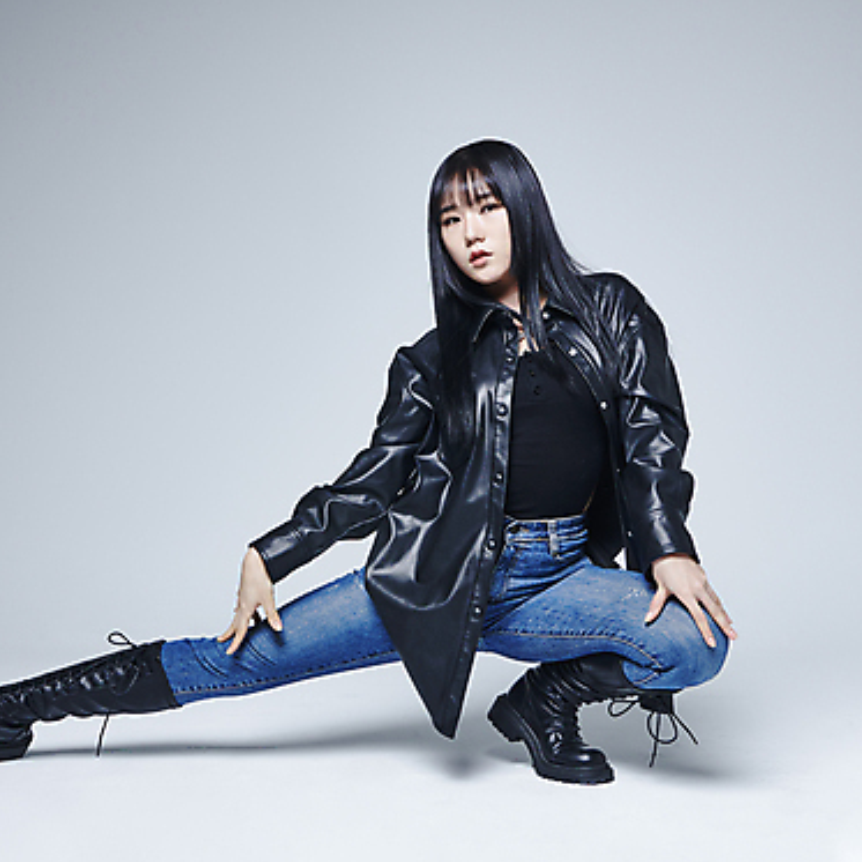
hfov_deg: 32.6
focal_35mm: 52
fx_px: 1465
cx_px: 324
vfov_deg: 32.8
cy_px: 402
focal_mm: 38
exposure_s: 1/200
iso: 125
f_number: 14
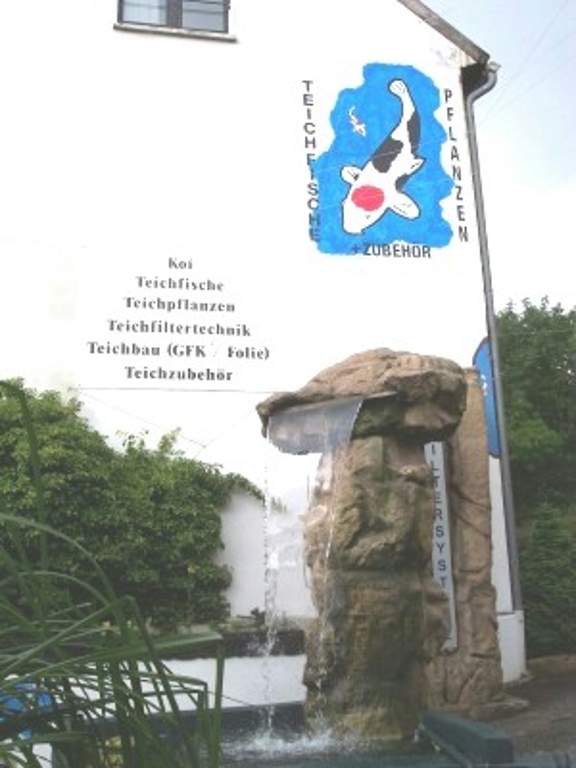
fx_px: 843
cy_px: 384
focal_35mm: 38
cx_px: 288
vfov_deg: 49.0
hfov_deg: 37.7
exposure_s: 1/350
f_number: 4.8
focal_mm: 8
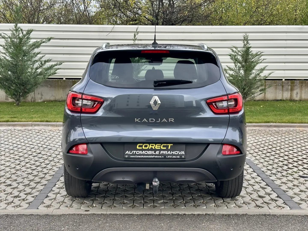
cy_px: 116
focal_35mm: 48
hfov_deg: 39.7
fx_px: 427
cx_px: 154
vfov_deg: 30.3
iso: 64
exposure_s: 1/601
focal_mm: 6.86
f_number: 1.78
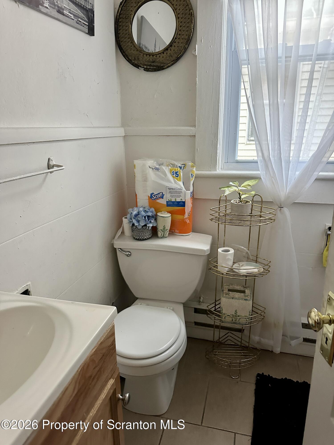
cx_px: 167
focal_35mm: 24
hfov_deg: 56.8
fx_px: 309
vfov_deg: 71.6
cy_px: 222
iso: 500
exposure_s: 1/60
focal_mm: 6.86
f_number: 1.78
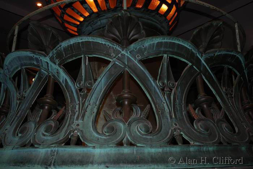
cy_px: 84
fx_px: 232
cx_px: 126
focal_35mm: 33
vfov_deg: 40.0
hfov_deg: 57.2
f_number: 3.8
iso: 100
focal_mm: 22
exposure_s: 1/60
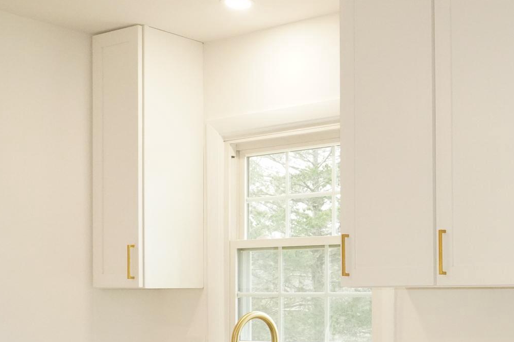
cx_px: 493
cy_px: 280
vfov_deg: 21.9
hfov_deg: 30.9
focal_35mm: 61
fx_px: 871
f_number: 10
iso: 6400
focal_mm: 20
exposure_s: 1/160
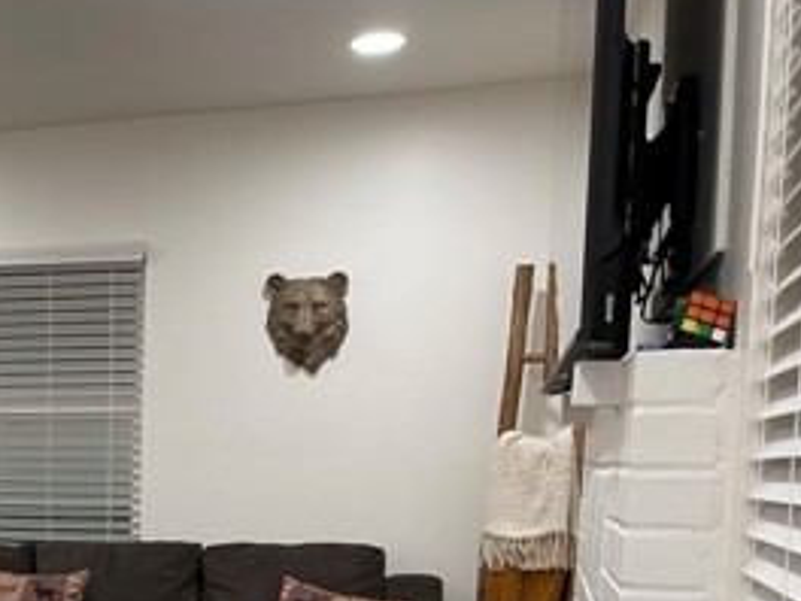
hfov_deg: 28.7
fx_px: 1458
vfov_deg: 22.2
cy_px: 640
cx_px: -12
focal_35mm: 63
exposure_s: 1/60
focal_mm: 5.1
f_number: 1.6
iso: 160
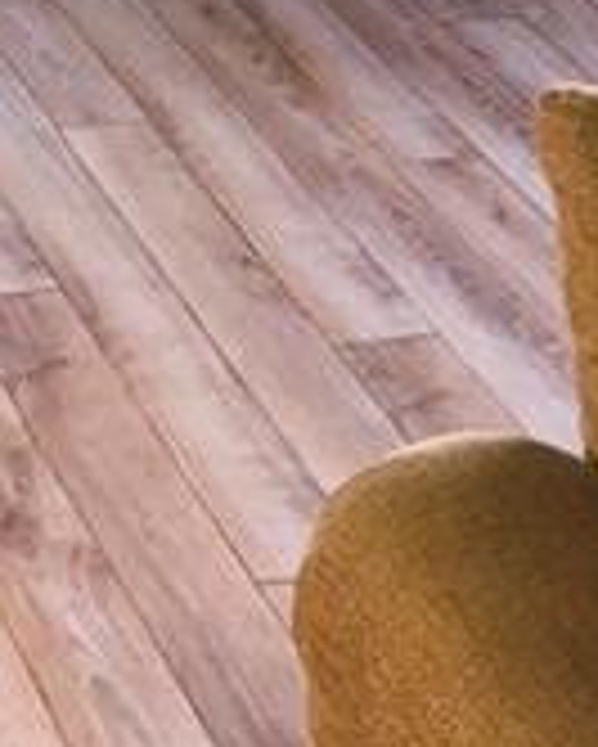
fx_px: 2895
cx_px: -148
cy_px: -531
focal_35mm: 131
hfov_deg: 11.5
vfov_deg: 13.4
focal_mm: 3.99
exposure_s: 1/60
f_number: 1.8
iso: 80
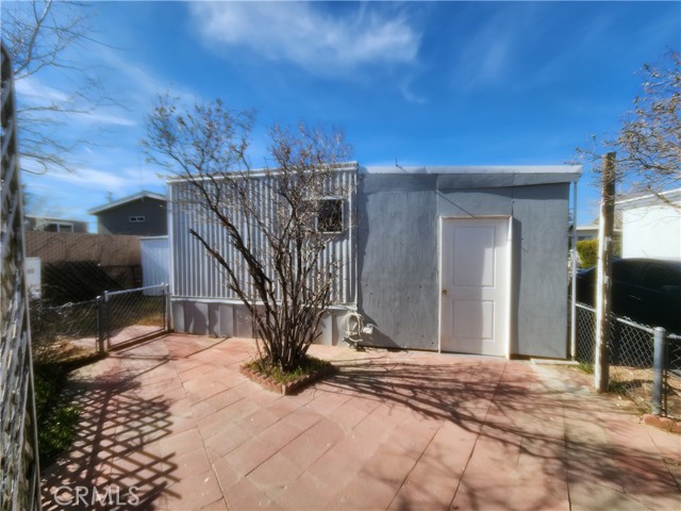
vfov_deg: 89.9
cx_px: 340
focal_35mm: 13
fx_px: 256
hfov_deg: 106.2
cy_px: 256
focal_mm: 2.2
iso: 50
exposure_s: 1/1728
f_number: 2.2
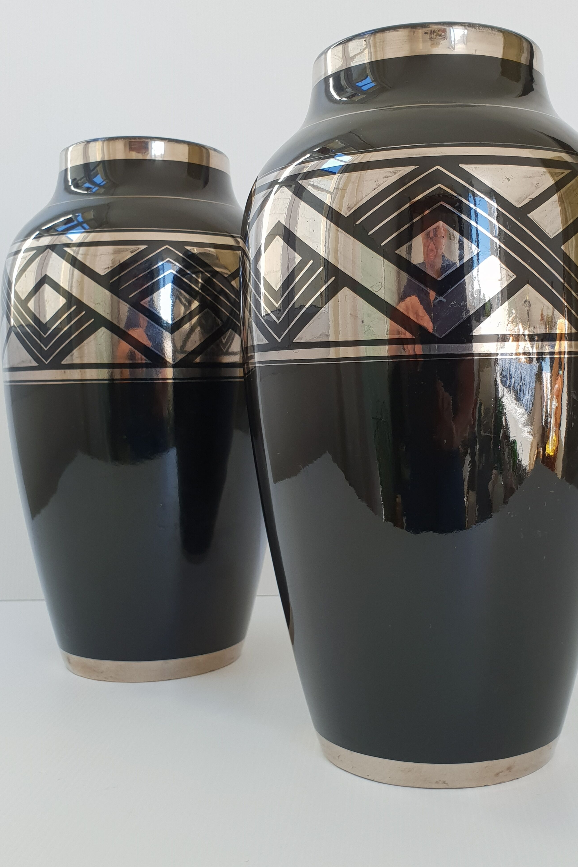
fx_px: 674
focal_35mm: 28
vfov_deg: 65.5
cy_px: 423
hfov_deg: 46.3
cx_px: 321
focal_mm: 4.3
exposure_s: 1/100
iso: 80
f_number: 2.4
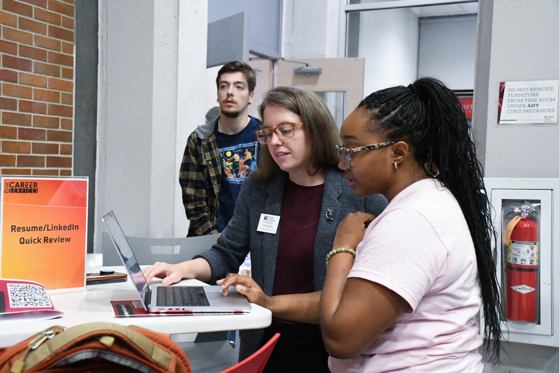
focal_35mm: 48
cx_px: 280
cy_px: 186
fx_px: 745
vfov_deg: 28.1
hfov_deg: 41.1
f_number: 6.3
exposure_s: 1/200
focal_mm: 32
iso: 10000
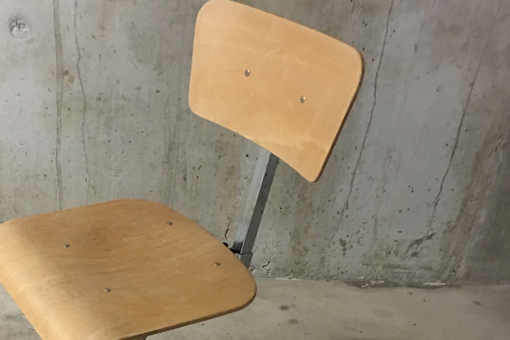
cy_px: 272
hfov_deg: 36.8
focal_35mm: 53
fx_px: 751
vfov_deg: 25.1
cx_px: 139
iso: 125
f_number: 2.2
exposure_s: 1/4
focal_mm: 4.15
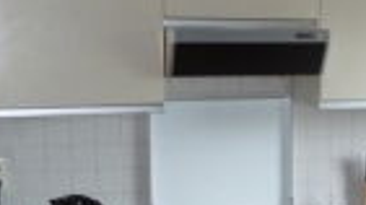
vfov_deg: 12.3
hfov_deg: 21.7
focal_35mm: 97
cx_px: 309
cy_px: 197
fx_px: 940
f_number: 3.3
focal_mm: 4.7
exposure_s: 1/30
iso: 160
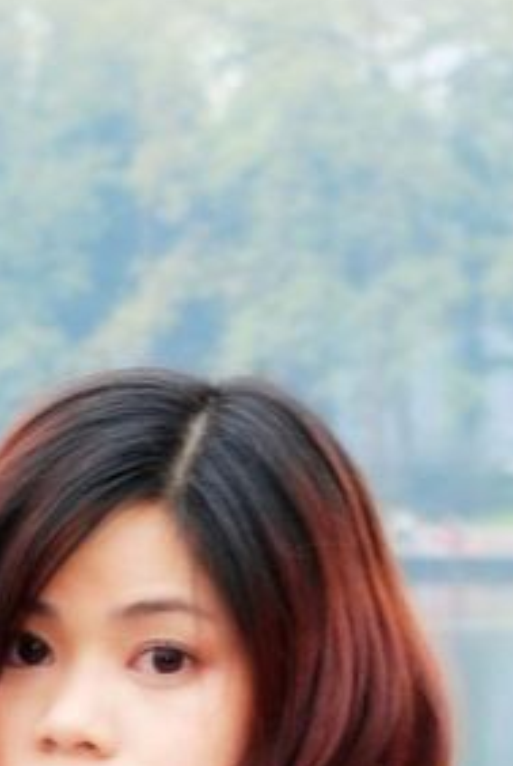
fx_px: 7070
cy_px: 1179
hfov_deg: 4.2
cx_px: 274
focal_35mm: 332
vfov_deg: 6.1
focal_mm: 58
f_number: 8
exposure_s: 1/13
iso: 100
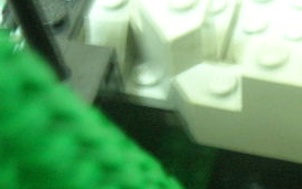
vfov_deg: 13.7
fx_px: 773
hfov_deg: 21.5
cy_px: 179
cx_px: 284
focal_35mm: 94
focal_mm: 7.8
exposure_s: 1/2
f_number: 2.8
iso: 200
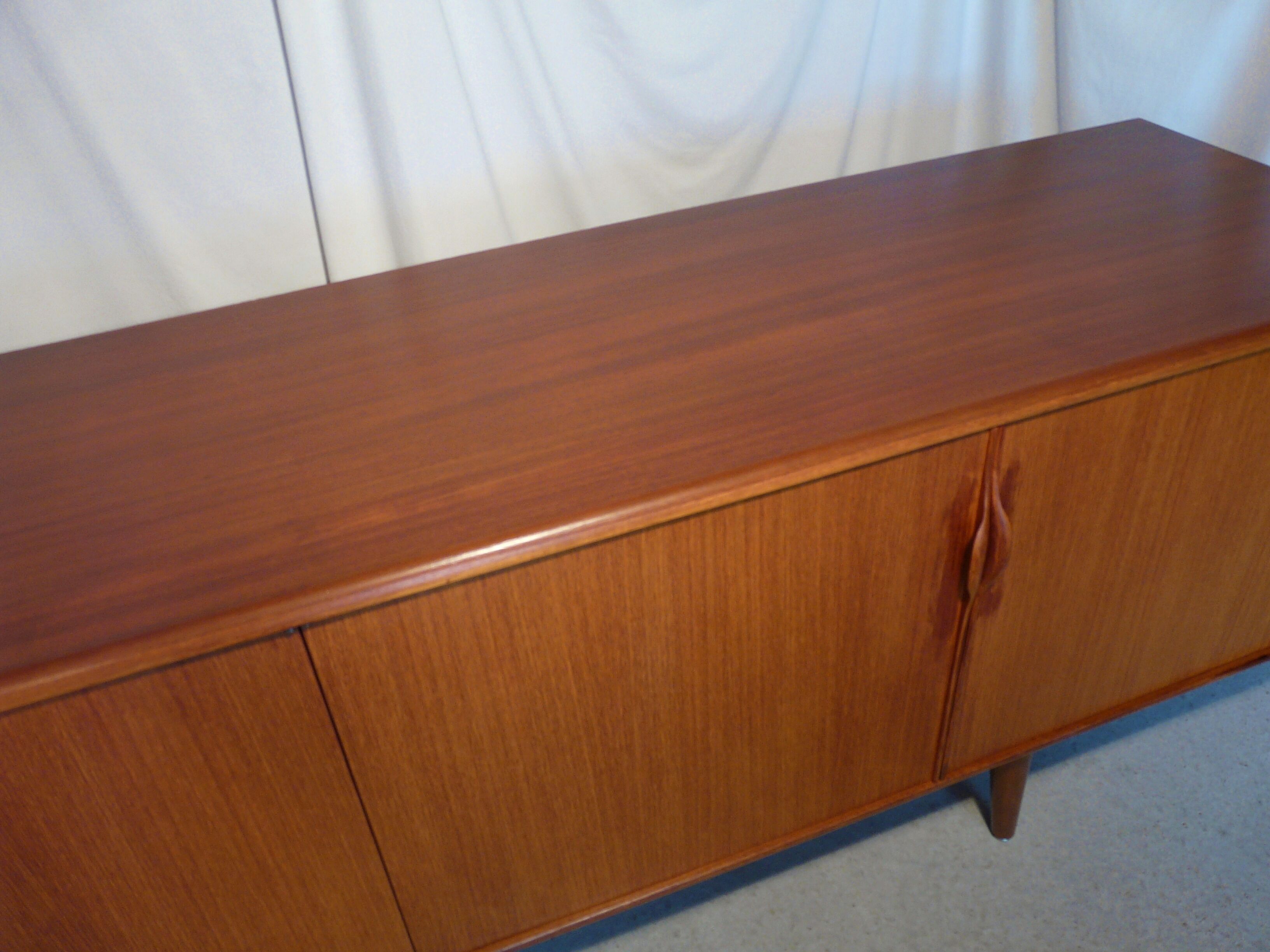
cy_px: 476
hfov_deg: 63.4
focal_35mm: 28
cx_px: 635
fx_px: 1027
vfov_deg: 49.7
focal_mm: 4.6
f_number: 2.8
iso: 125
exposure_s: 1/30
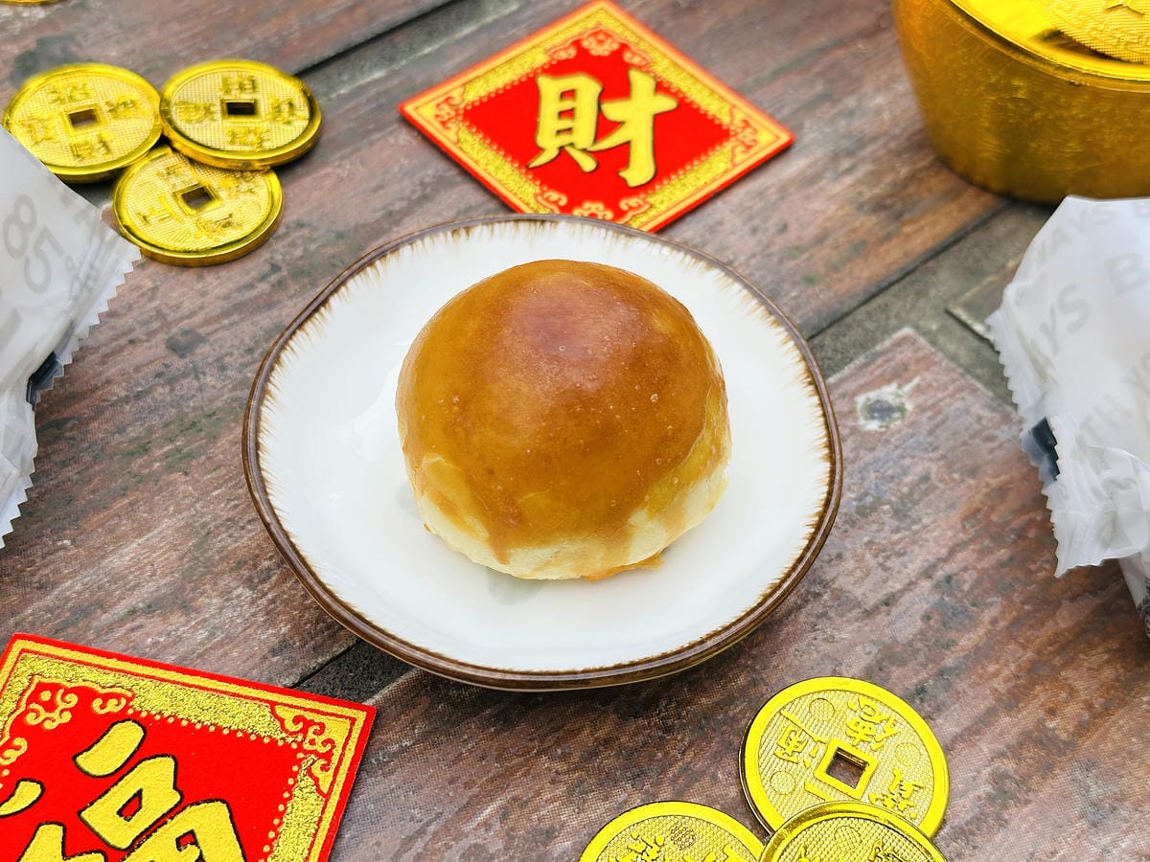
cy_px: 431
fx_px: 1595
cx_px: 575
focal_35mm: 48
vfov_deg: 30.3
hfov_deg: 39.7
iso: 50
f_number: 1.78
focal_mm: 6.86
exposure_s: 1/148
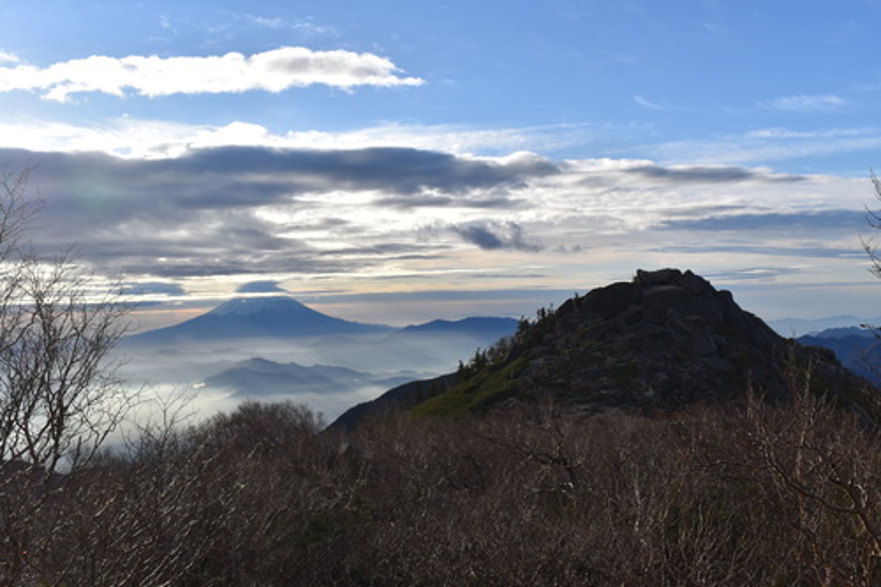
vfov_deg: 31.9
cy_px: 294
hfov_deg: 46.4
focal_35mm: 42
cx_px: 440
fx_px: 1027
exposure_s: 1/400
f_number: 10
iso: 200
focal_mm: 28
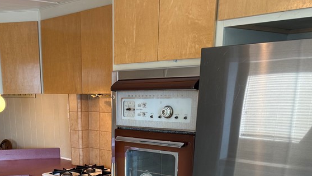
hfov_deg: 41.7
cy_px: 206
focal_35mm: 48
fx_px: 397
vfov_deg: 23.0
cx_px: 82
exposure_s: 1/120
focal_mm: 6.76
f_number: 1.78
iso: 125
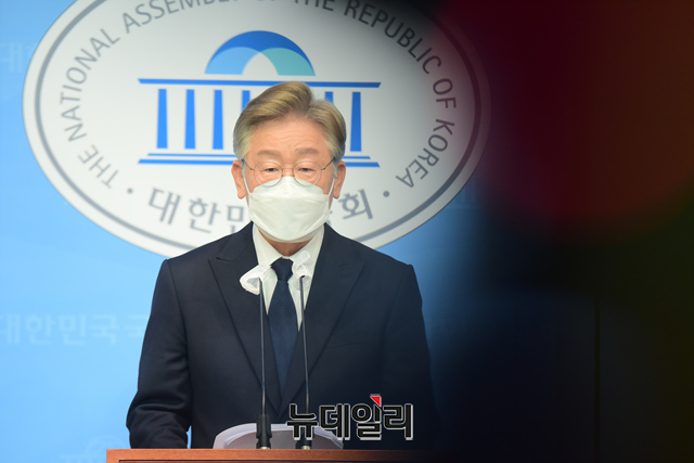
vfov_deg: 3.9
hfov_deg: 5.9
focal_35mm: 350
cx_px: 347
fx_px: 6748
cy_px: 232
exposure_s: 1/200
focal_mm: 350
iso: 2000
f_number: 7.1
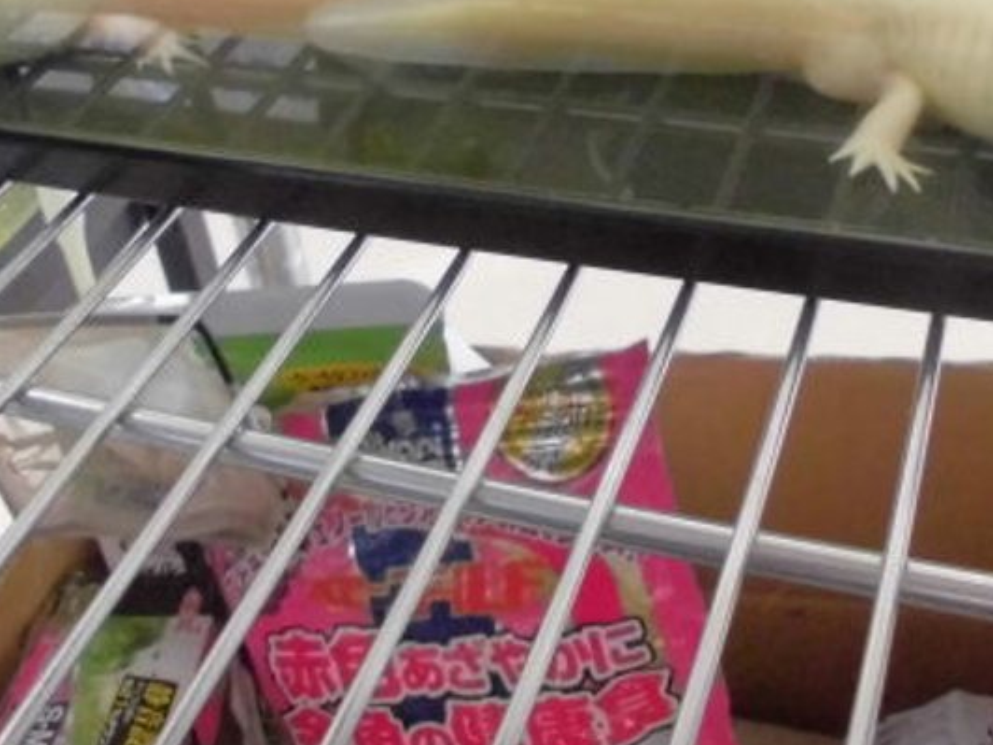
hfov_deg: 38.1
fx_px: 1434
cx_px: 582
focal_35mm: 50
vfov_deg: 27.8
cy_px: 47
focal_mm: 4.6
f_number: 3.5
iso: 400
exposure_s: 1/60
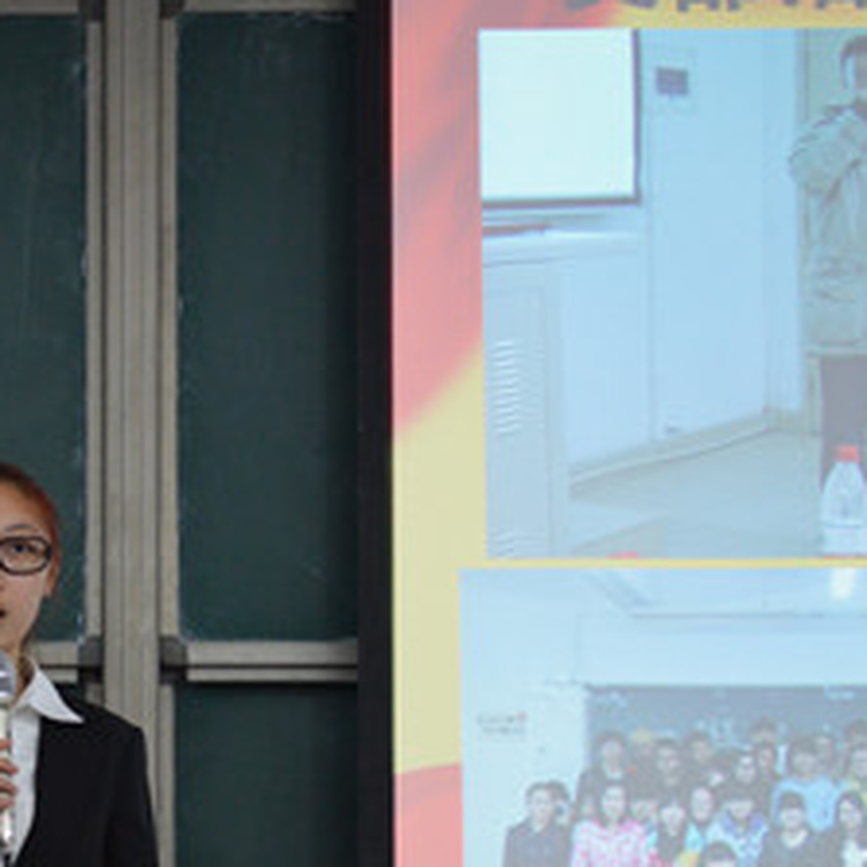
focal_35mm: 114
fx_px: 3230
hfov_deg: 14.9
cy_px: 642
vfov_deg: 15.2
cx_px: -101
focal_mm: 40
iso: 1800
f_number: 5.3
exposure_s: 1/60
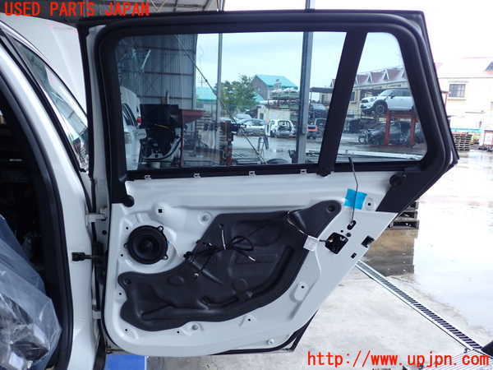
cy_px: 185
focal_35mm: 30
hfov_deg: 60.0
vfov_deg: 46.8
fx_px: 427
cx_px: 246
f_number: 2.3
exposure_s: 1/125
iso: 100
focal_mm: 5.4
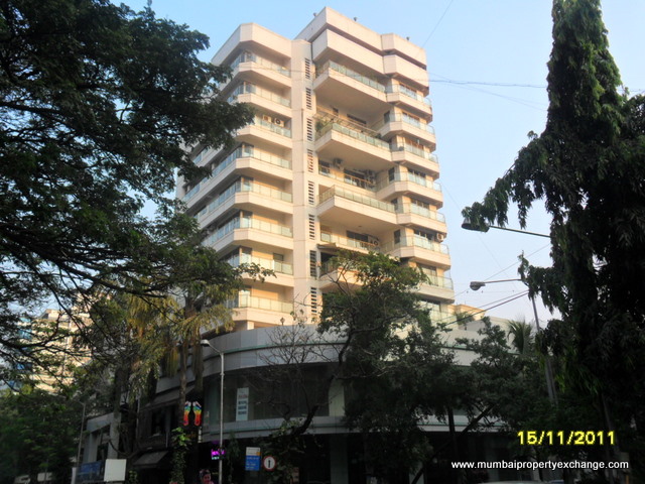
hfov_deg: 56.8
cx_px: 322
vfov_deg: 44.2
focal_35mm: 32
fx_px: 596
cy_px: 242
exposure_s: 1/180
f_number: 3.7
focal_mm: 5.7
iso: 100
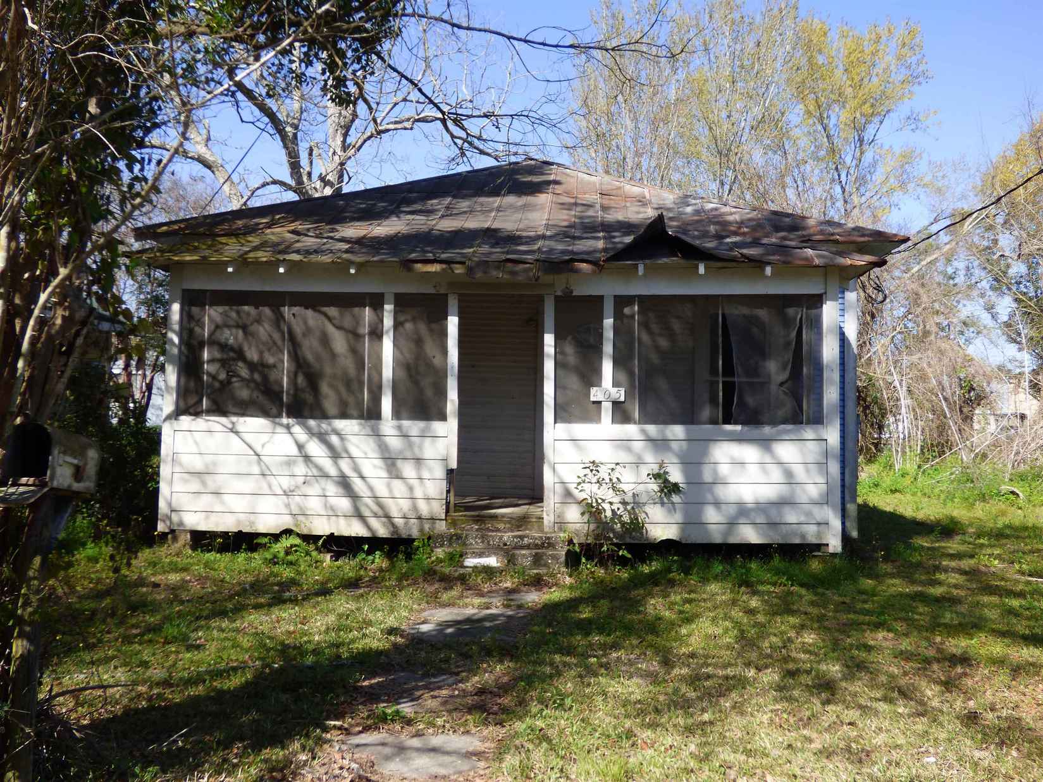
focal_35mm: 33
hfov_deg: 55.3
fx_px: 994
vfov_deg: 43.0
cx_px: 522
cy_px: 391
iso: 100
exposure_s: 1/640
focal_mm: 5.78
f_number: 3.4
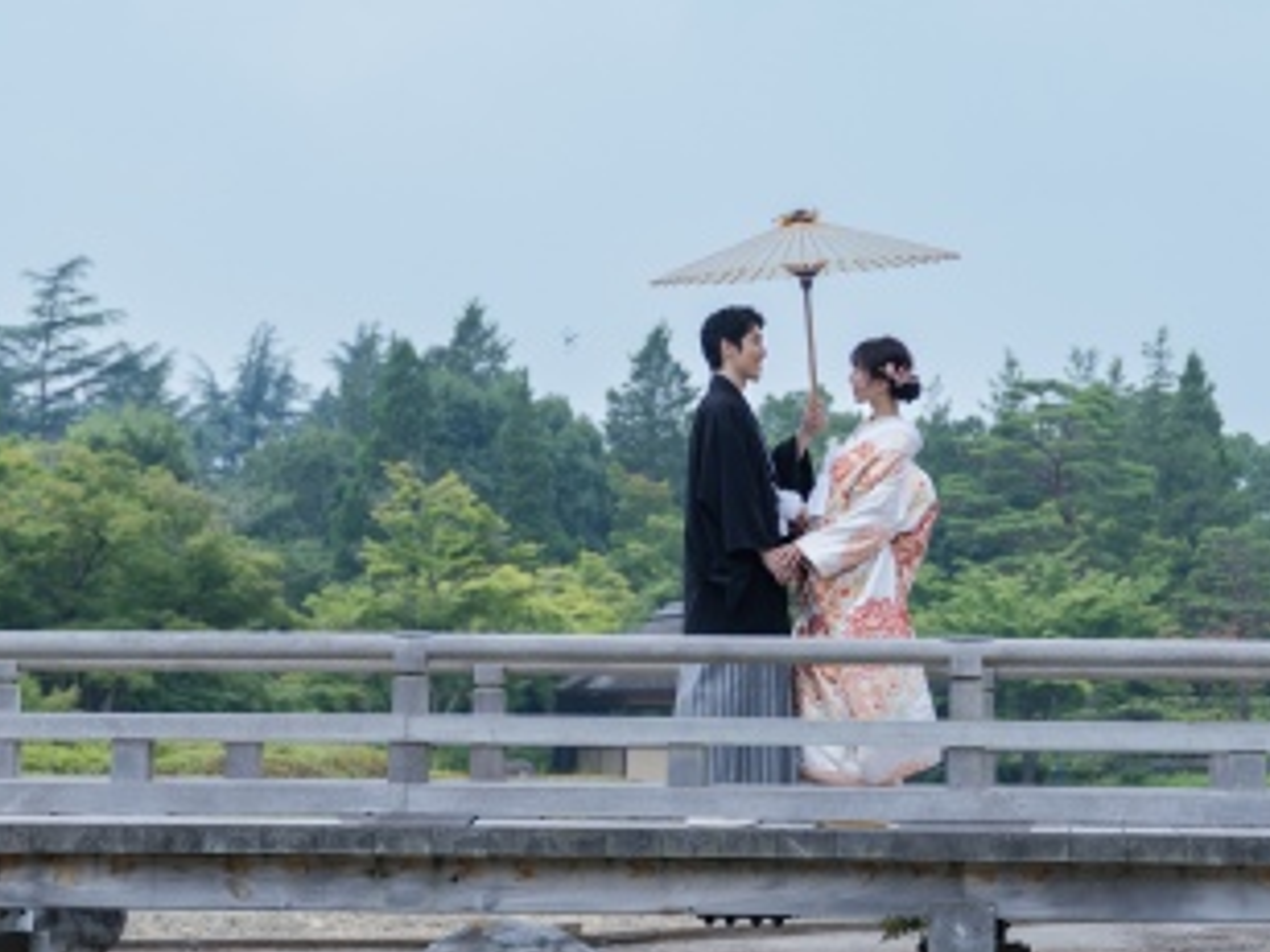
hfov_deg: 15.2
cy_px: -27
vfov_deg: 11.3
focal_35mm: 130
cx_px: 734
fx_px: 4769
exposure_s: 1/3200
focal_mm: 52
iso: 200
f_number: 2.8
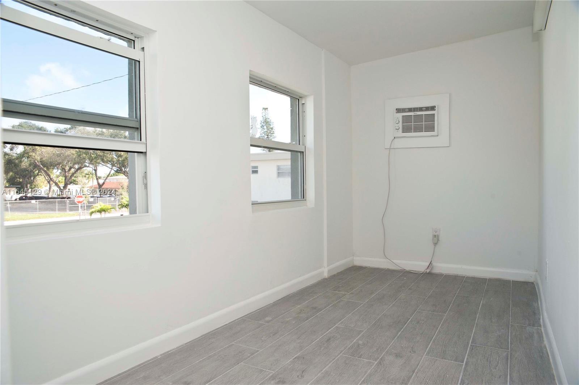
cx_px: 290
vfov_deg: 53.0
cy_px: 192
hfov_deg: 73.8
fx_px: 386
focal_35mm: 24
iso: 400
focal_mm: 24
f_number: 8
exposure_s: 1/160
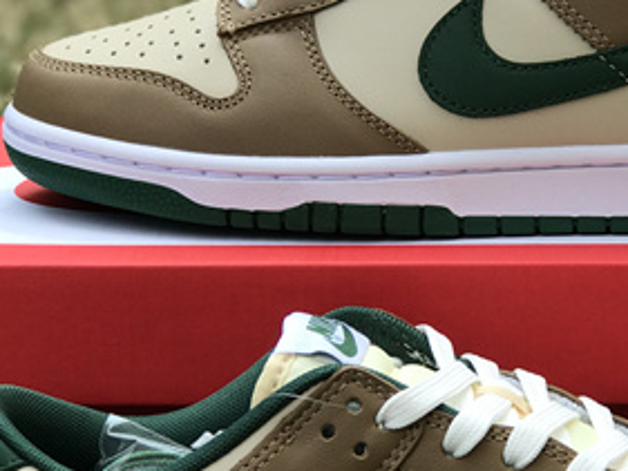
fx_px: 2722
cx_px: 492
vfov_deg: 9.9
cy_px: 298
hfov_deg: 13.1
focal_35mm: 150
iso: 20
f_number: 2.8
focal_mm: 6.6
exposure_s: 1/205
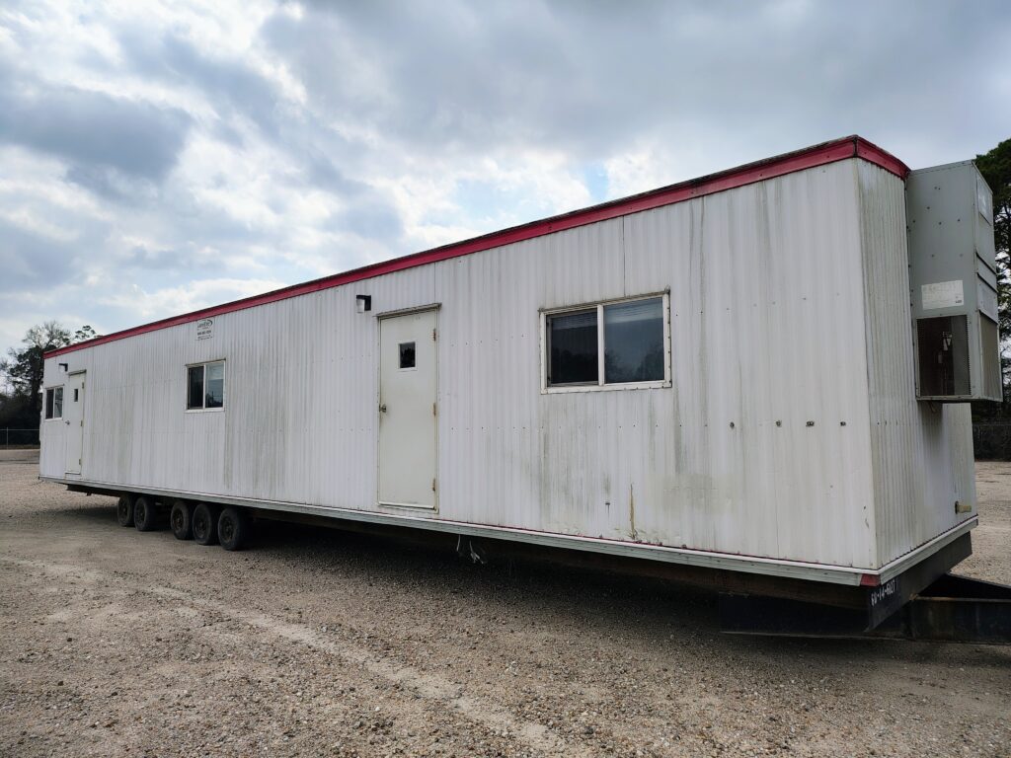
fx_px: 701
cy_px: 379
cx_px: 506
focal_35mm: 24
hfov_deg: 71.6
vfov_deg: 56.8
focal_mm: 5.56
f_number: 1.8
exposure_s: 1/2118
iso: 100
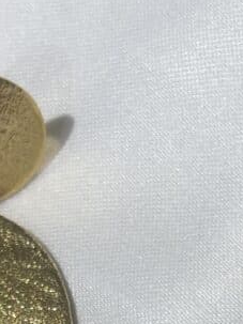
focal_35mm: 176
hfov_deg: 8.4
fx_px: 1648
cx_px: 102
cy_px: 474
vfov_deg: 10.9
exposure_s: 1/343
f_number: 1.6
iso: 32
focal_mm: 5.96
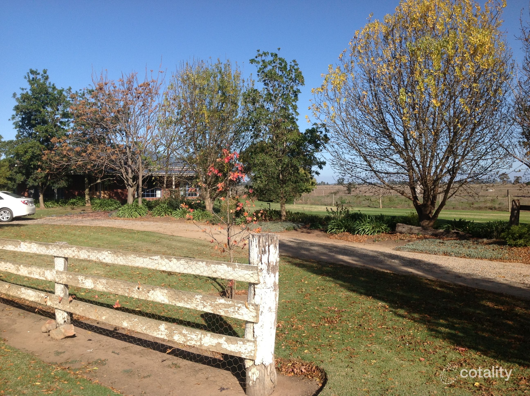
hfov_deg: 52.7
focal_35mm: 35
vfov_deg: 40.6
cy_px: 198
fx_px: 535
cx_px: 265
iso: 50
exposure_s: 1/1890
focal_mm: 4.28
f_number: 2.4
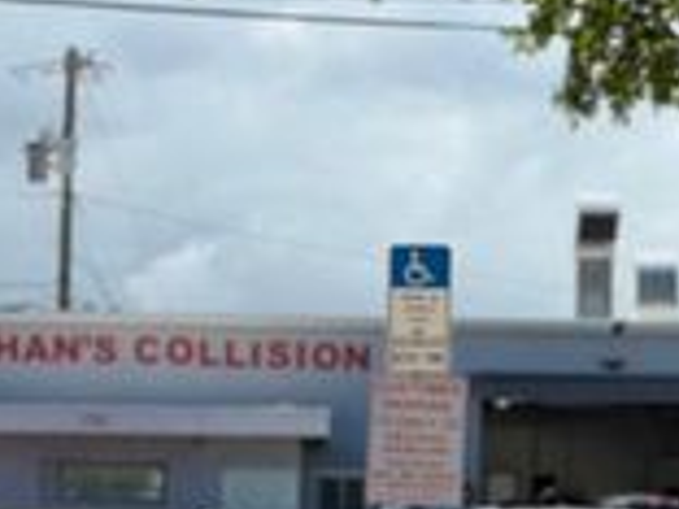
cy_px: 870
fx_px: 3864
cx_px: 296
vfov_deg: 7.4
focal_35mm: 197
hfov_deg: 10.0
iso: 64
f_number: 1.78
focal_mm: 6.76
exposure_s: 1/5208
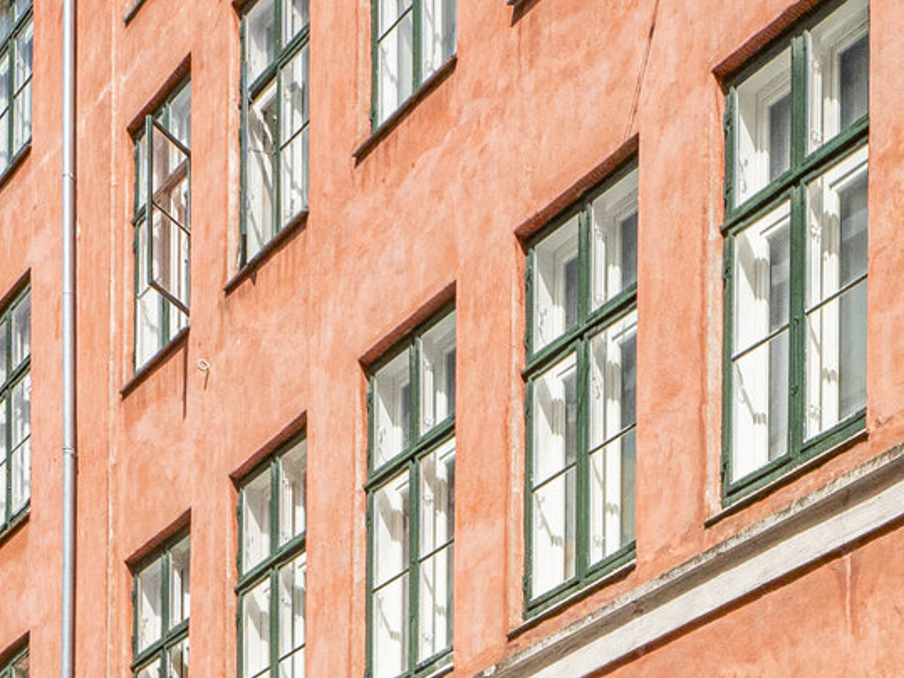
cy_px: 899
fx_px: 2432
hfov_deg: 20.5
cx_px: 847
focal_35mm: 93
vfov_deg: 15.1
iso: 800
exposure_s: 1/1250
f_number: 6.3
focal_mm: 17.4
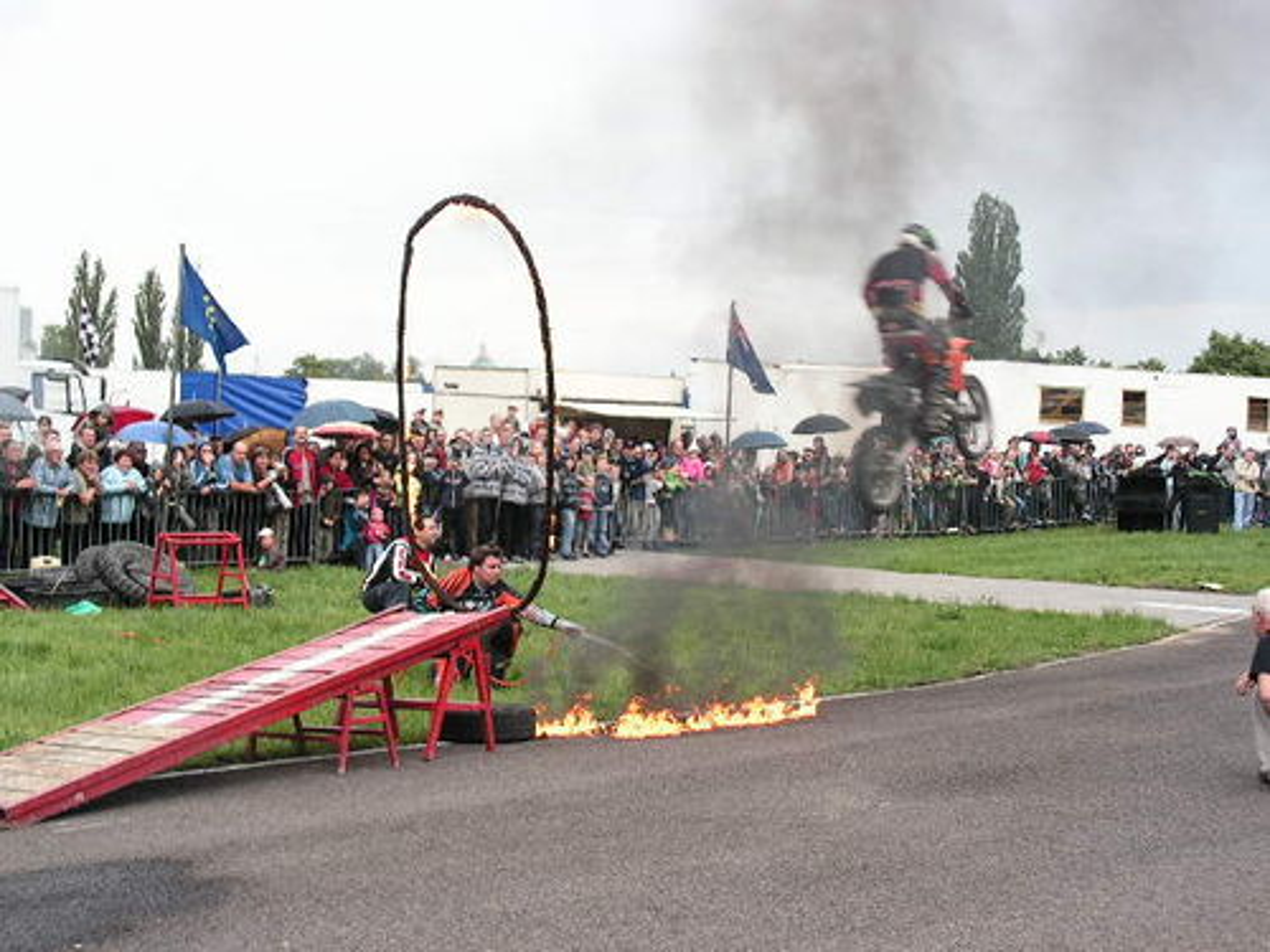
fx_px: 2238
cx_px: 635
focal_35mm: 61
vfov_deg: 24.0
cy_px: 476
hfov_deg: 31.7
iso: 64
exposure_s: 1/100
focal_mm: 10.2
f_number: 3.3
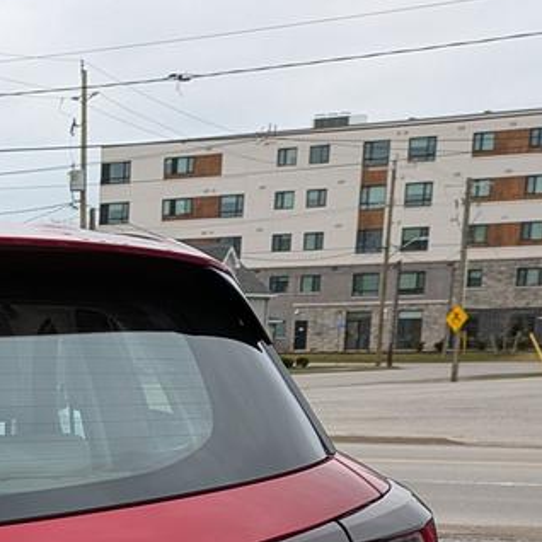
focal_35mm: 89
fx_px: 1577
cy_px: 709
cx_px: -154
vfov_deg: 18.2
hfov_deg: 18.2
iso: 45
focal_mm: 5.43
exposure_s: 1/511
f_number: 1.89
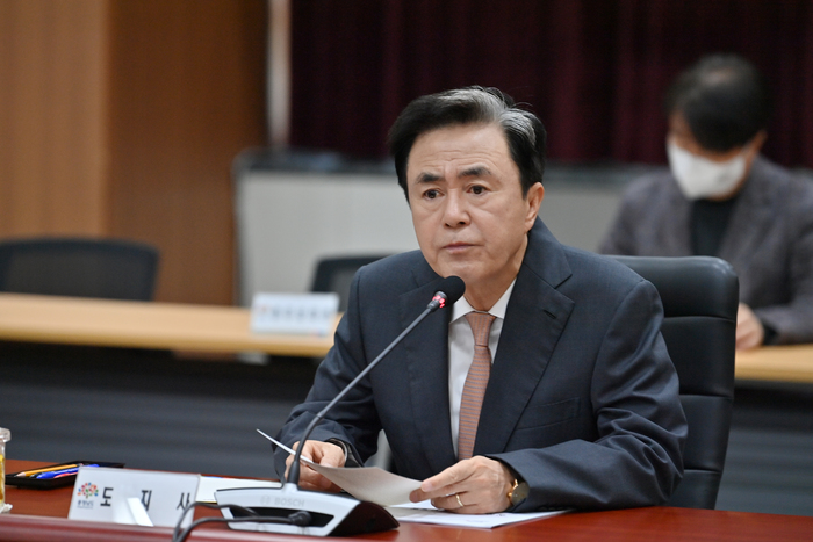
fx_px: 4517
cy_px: 271
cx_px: 406
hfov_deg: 10.3
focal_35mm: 200
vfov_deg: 6.9
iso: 1000
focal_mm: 200
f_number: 4
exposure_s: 1/200
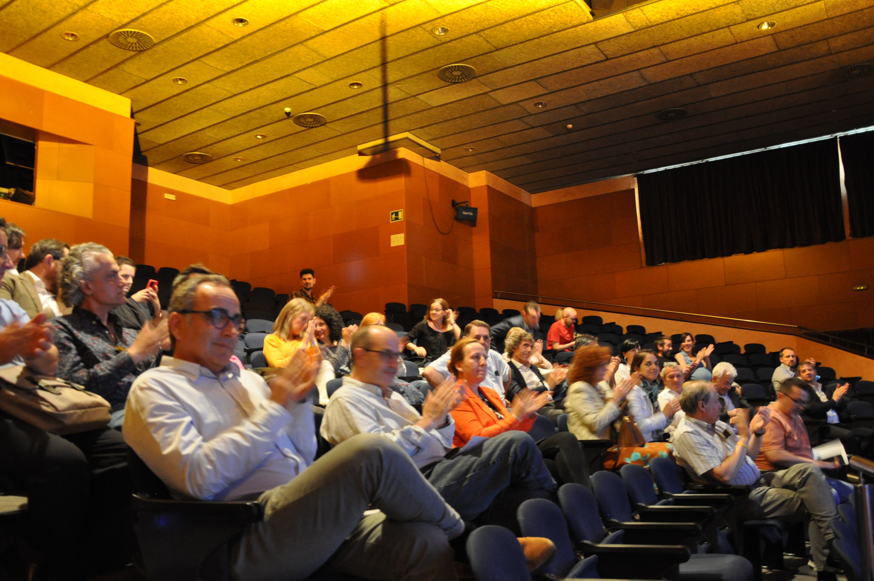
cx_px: 407
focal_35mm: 30
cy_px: 311
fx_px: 727
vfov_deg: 43.5
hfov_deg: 61.9
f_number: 3.5
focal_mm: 18
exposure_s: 1/8
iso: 1600
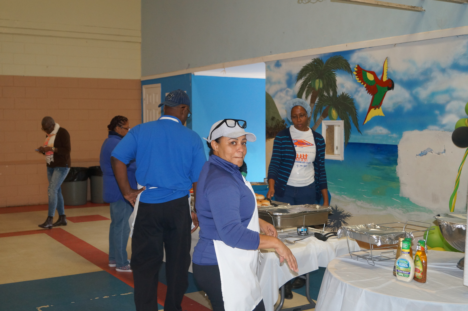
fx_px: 545
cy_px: 156
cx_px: 234
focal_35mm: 42
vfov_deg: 31.8
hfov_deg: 46.4
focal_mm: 28
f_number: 4.5
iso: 800
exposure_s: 1/160
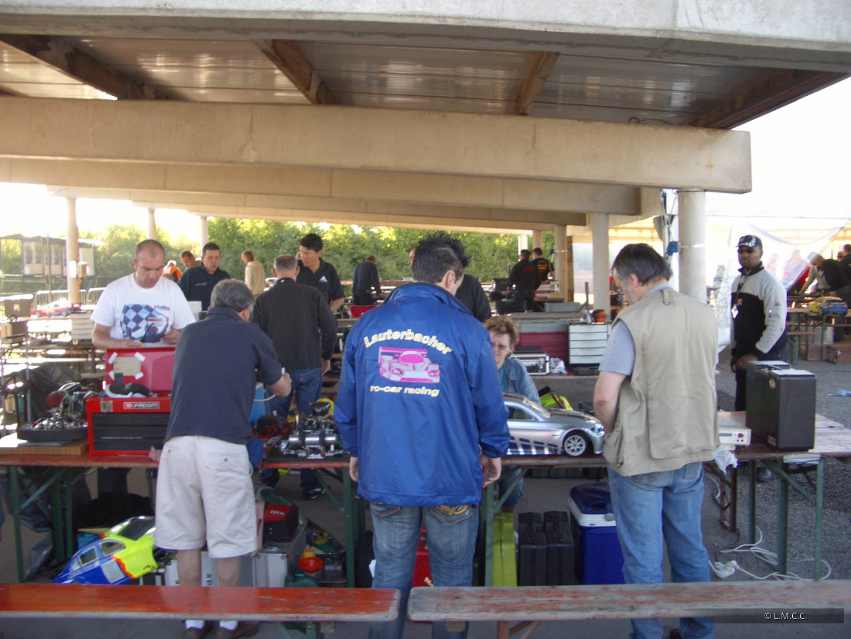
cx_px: 426
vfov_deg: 40.7
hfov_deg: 52.6
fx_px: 860
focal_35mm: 35
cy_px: 320
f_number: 2.6
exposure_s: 1/80
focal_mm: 5.8
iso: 50
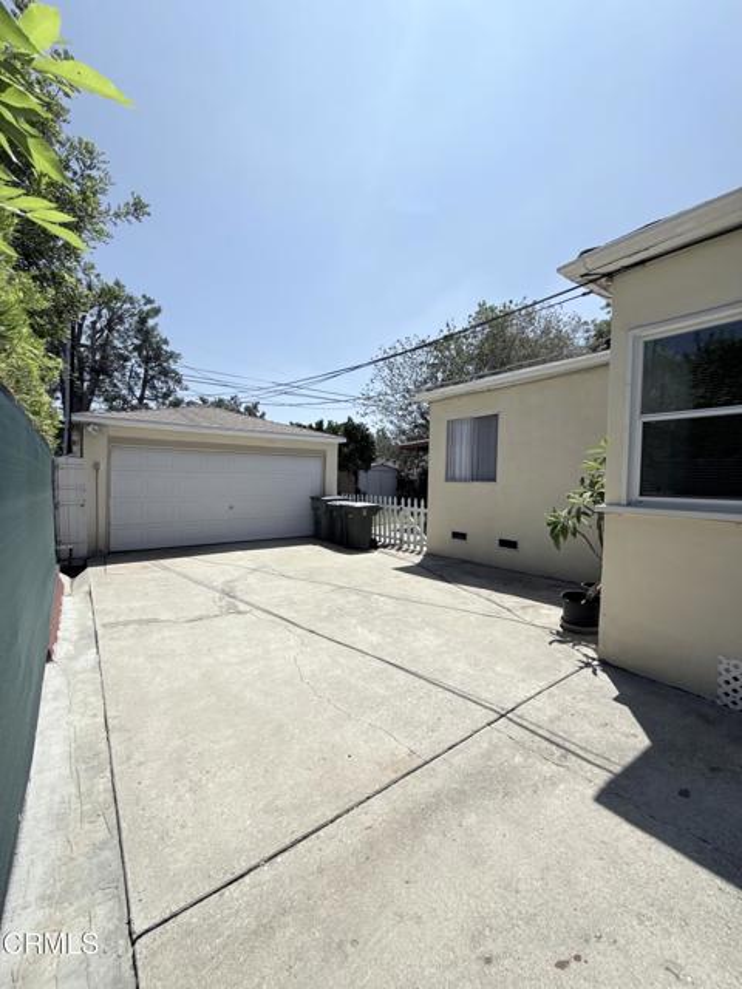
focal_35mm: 14
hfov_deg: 85.7
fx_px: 400
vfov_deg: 102.1
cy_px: 494
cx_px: 371
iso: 50
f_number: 2.2
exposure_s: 1/3125
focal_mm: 2.22
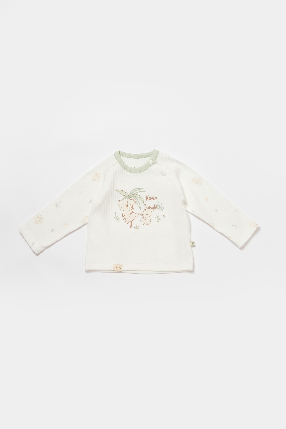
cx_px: 143
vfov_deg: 36.9
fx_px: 643
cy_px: 214
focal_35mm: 54
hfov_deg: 25.1
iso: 125
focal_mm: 35.8
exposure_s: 1/125
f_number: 13
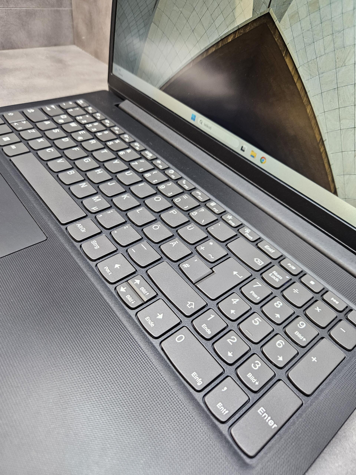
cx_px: 178
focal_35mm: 23
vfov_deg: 73.9
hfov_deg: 58.9
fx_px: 315
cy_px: 238
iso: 320
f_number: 1.8
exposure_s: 1/100
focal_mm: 5.4
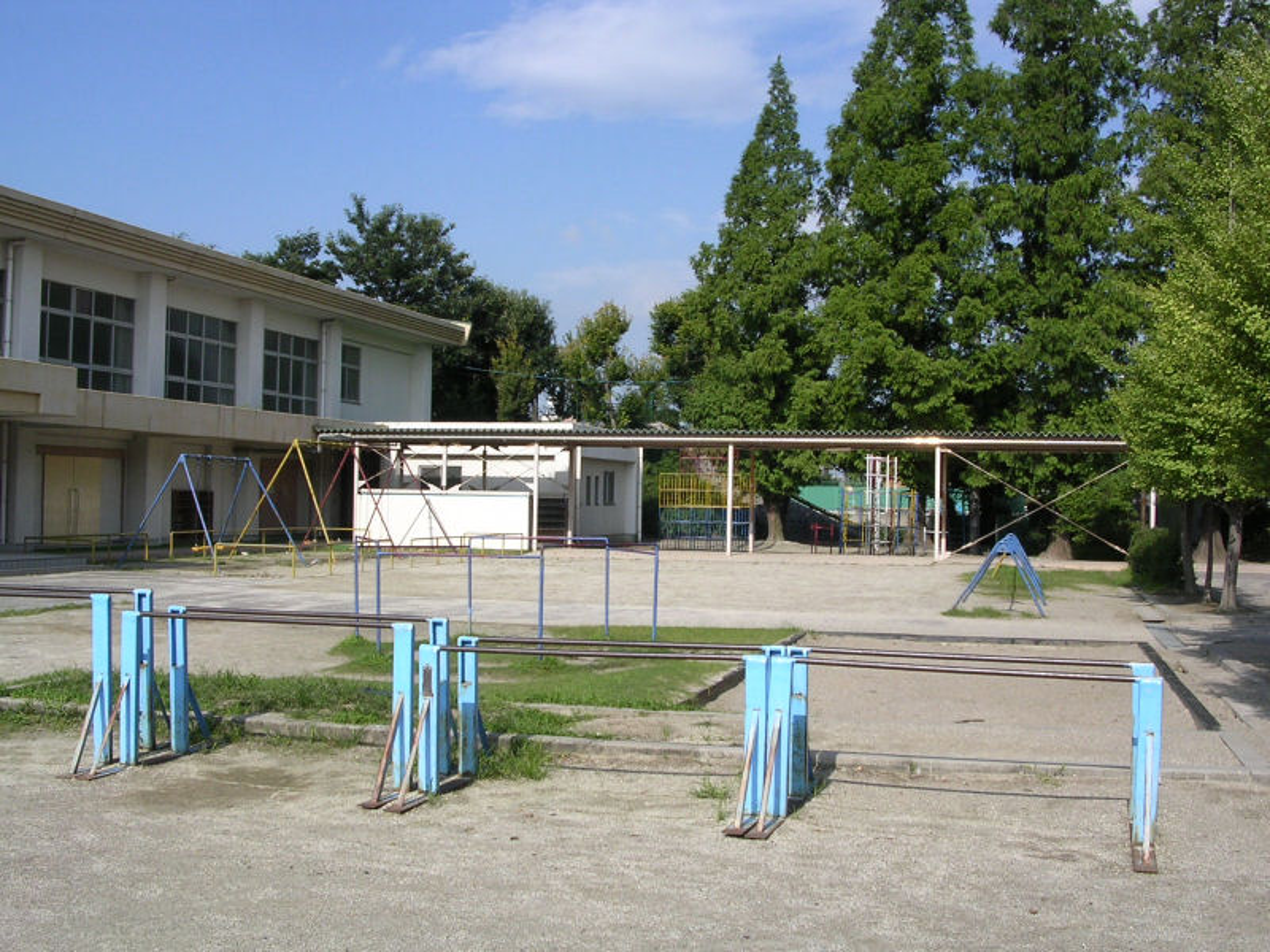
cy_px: 476
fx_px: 1394
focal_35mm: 38
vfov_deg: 37.7
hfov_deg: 49.0
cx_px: 635
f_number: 5.6
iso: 100
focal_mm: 5.8
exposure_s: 1/305
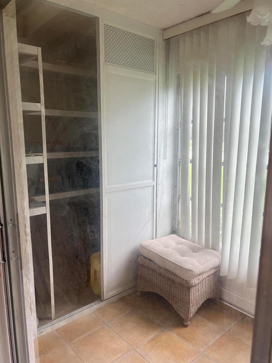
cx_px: 136
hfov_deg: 53.1
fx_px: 272
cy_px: 182
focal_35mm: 26
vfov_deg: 67.3
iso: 40
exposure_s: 1/120
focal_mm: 5.7
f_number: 1.5
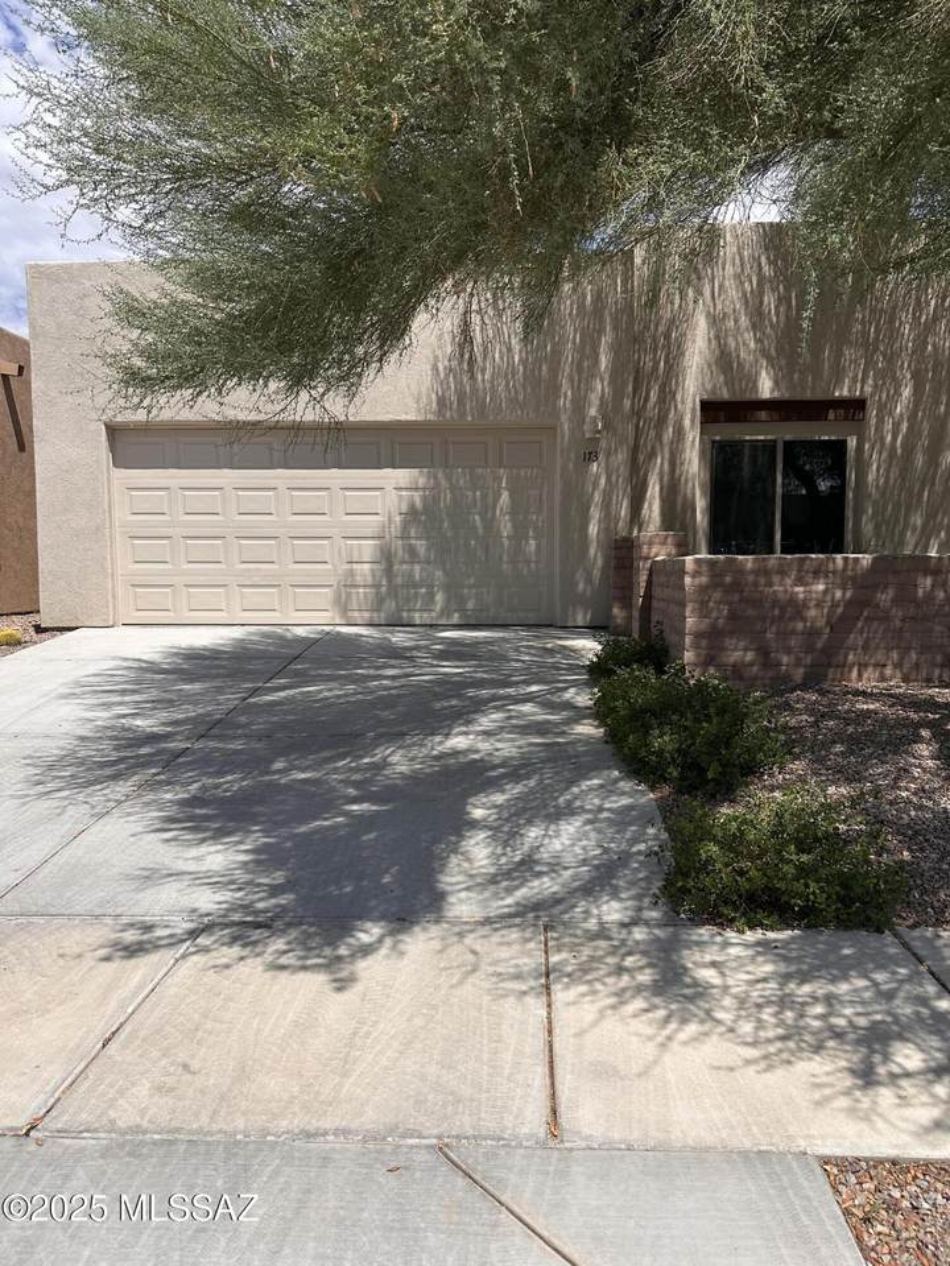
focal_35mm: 24
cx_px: 475
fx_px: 878
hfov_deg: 56.8
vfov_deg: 71.6
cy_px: 633
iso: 80
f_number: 1.78
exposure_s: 1/5848
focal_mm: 6.86
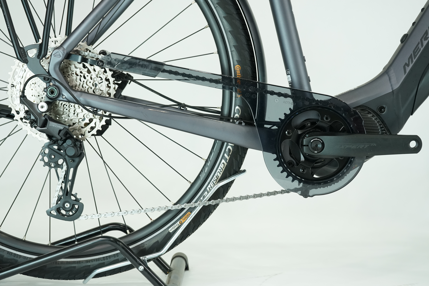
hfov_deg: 32.4
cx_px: 214
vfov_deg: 21.9
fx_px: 739
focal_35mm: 62
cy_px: 143
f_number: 5.6
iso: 1600
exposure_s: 1/200
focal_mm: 62
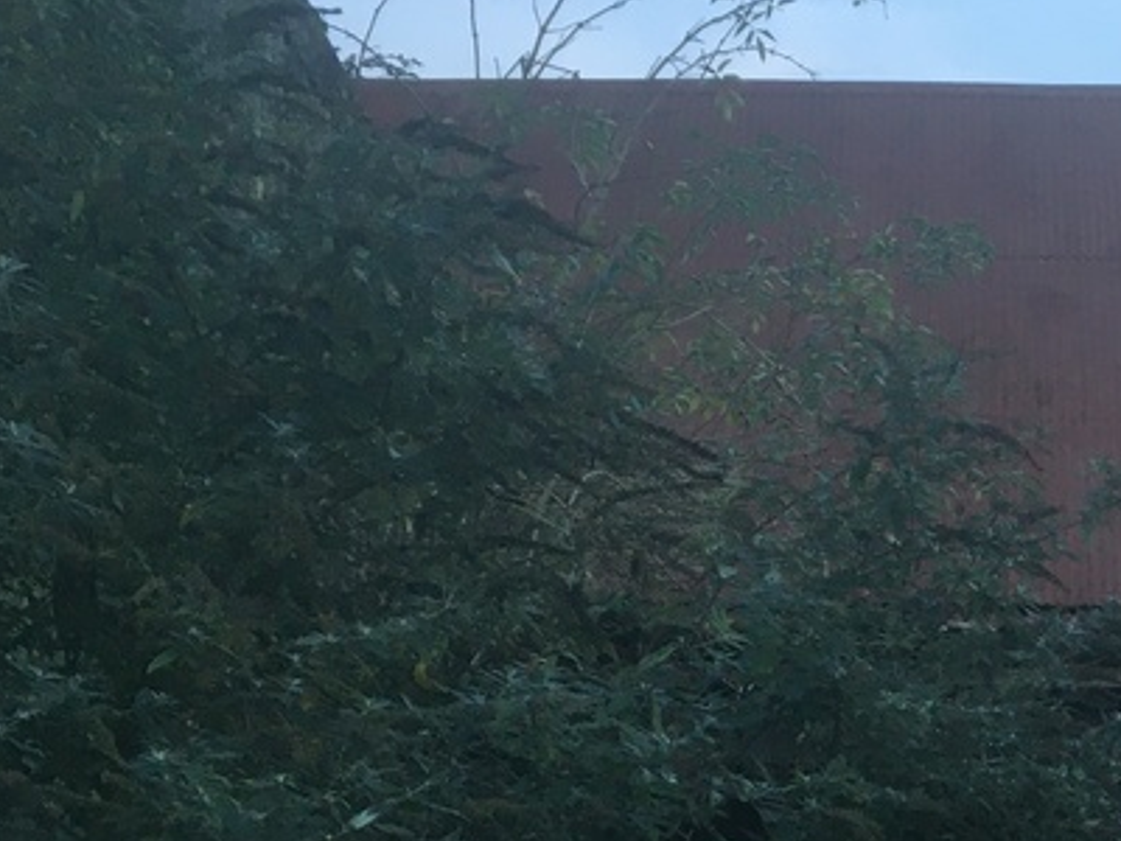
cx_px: 1354
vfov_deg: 19.8
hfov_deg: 24.2
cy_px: 768
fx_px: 2364
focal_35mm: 73
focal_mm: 4.15
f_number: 2.2
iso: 32
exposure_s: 1/33
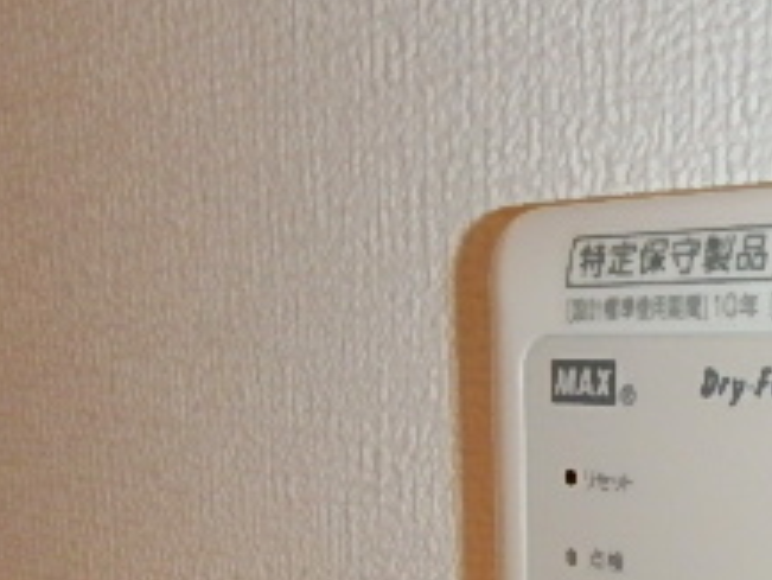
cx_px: 694
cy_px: 729
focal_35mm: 62
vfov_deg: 21.6
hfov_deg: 29.9
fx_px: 1383
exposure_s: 1/30
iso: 250
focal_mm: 3.7
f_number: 6
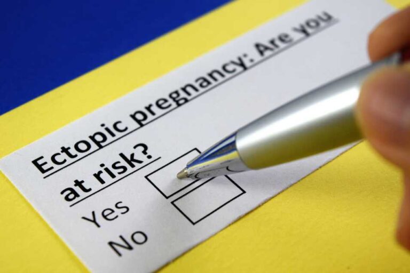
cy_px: 136
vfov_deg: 16.6
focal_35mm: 82
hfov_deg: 24.6
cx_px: 205
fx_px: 940
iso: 400
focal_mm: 55
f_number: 7.1
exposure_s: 1/125
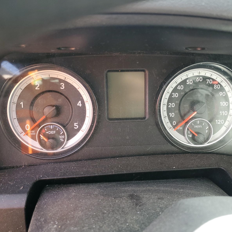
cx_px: 135
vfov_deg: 52.5
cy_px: 116
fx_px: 235
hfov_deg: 52.3
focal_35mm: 31
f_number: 1.5
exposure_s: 1/120
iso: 65
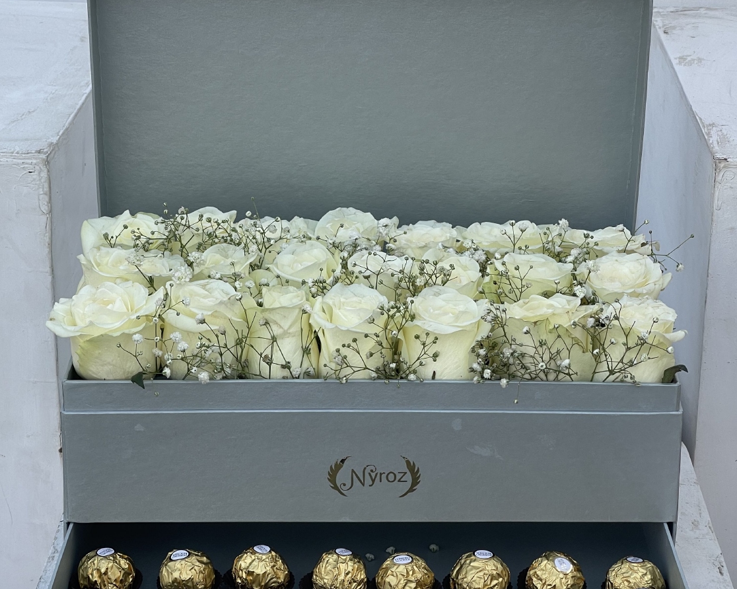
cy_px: 274
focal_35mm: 84
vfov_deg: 18.3
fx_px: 1832
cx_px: 369
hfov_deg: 22.8
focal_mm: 7.5
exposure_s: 1/287
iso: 20
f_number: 2.2
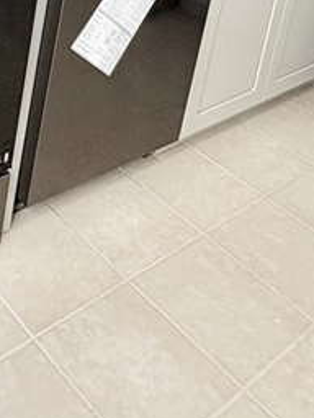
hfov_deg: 24.2
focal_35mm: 56
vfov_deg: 28.0
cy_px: -134
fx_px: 677
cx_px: -41
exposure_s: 1/120
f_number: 2.2
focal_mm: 2.22
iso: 160
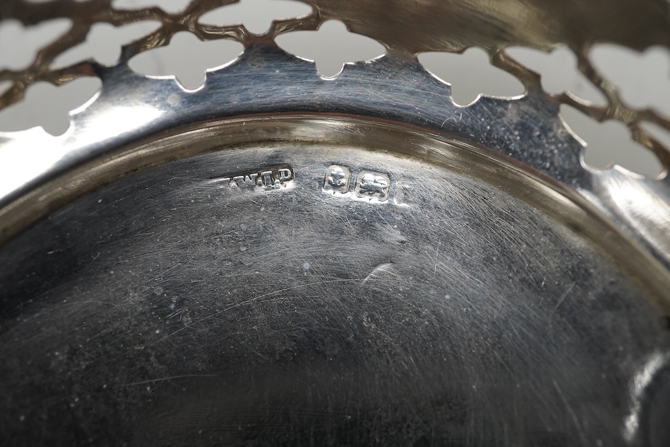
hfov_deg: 43.6
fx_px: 837
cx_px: 335
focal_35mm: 45
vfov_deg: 29.9
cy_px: 224
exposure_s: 1/200
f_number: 13
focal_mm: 30
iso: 2500
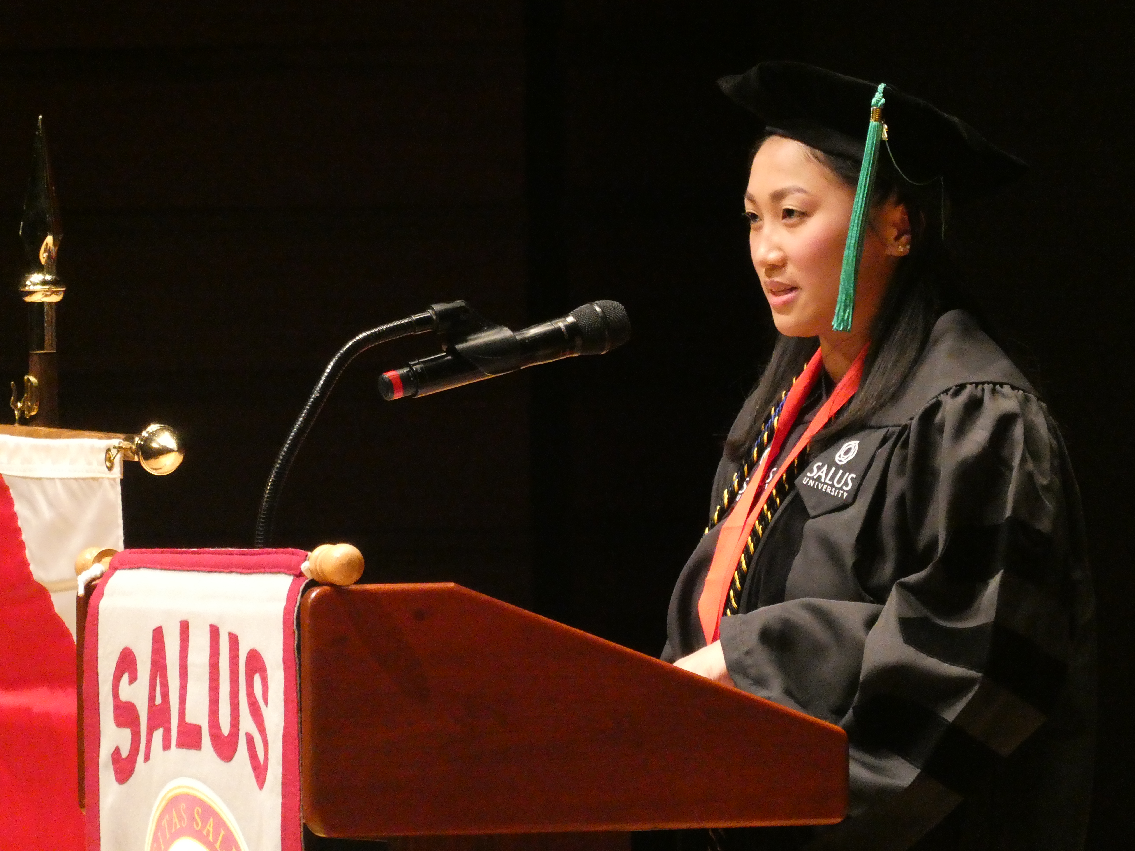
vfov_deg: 2.6
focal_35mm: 568
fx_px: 18624
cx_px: 568
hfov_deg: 3.5
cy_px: 426
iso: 1600
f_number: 6.1
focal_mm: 101.7
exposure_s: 1/100
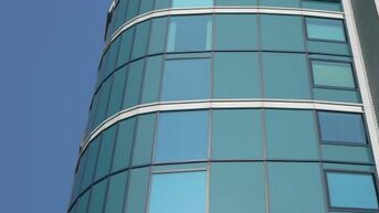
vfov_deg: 13.5
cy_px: 14
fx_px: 894
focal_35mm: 89
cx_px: 360
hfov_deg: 23.1
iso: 100
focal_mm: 20
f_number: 4.2
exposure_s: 1/1300
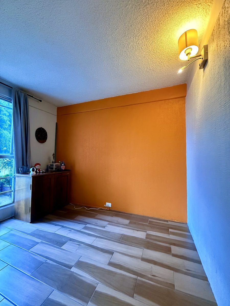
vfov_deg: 102.1
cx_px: 115
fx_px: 124
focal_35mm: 14
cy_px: 153
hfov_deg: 85.7
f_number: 2.2
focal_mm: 2.22
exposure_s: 1/60
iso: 1000
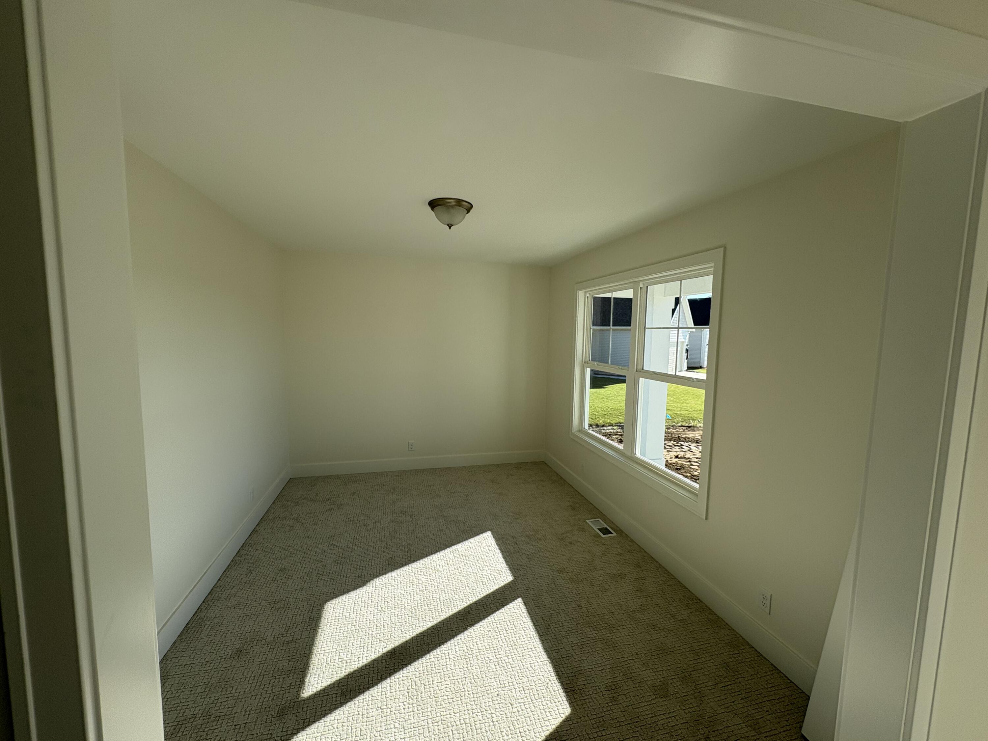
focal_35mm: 14
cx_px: 494
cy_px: 370
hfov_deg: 102.1
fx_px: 400
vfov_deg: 85.7
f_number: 2.2
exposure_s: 1/501
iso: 40
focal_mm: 2.22
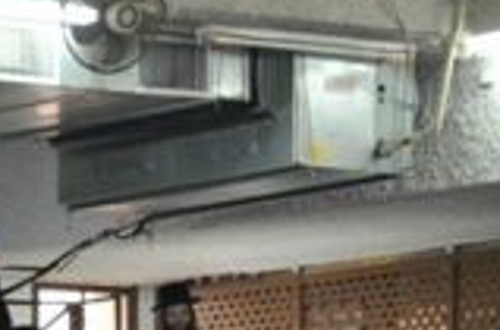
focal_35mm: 242
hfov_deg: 7.8
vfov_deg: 5.4
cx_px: -745
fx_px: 3354
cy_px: 871
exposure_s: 1/60
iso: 800
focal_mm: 25
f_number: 4
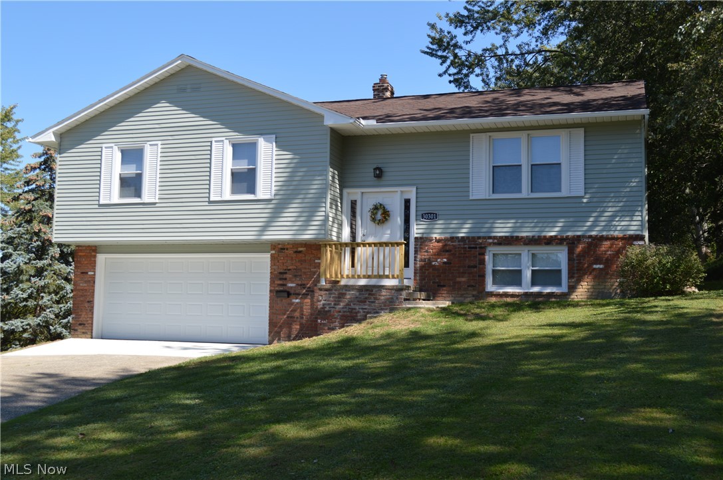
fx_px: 782
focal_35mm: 39
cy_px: 240
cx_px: 362
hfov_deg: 49.6
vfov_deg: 34.1
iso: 100
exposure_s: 1/200
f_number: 7.1
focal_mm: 26
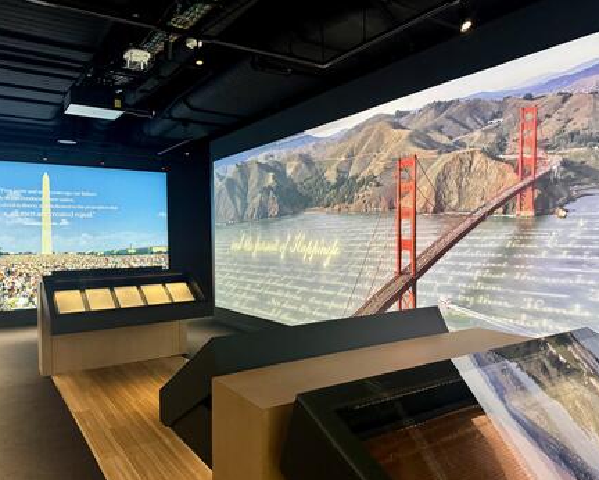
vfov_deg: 55.0
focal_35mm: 26
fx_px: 461
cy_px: 247
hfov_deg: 66.0
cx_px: 304
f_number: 1.78
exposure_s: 1/60
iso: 800
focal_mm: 6.76
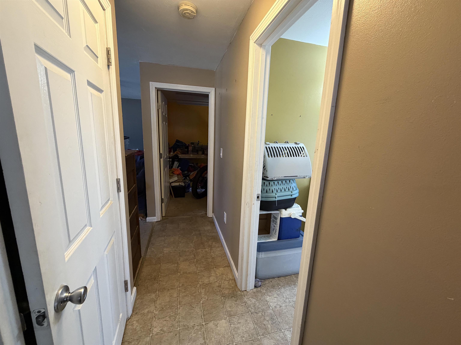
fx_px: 186
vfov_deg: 85.7
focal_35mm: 14
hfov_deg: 102.1
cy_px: 172
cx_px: 230
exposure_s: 1/60
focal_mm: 2.22
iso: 250
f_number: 2.2
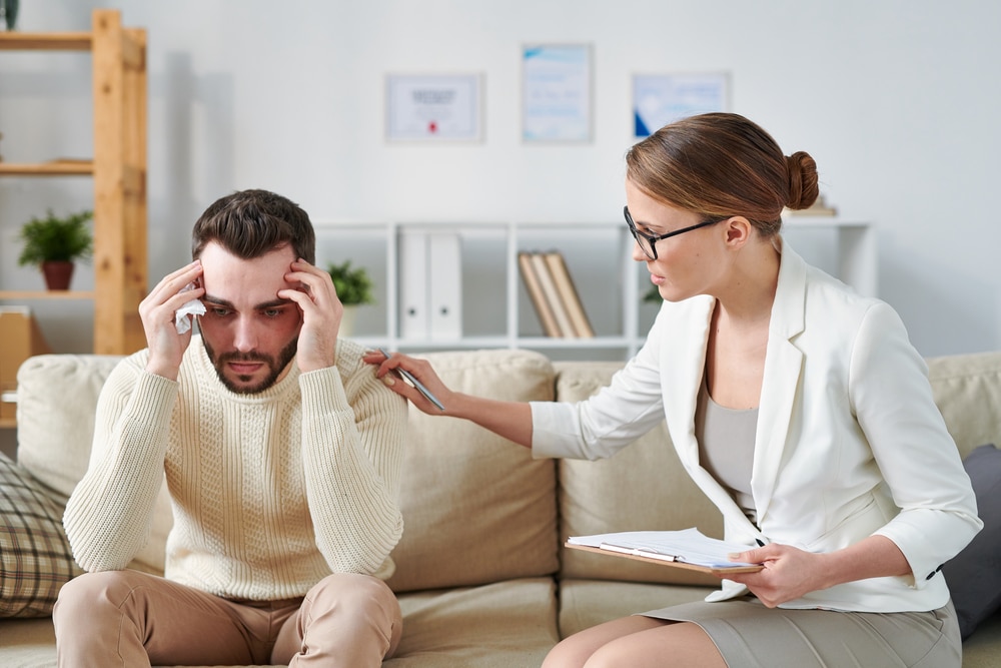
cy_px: 334
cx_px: 500
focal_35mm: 50
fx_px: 1390
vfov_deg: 27.0
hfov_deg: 39.6
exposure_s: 1/200
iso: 640
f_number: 2.8
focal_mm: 50
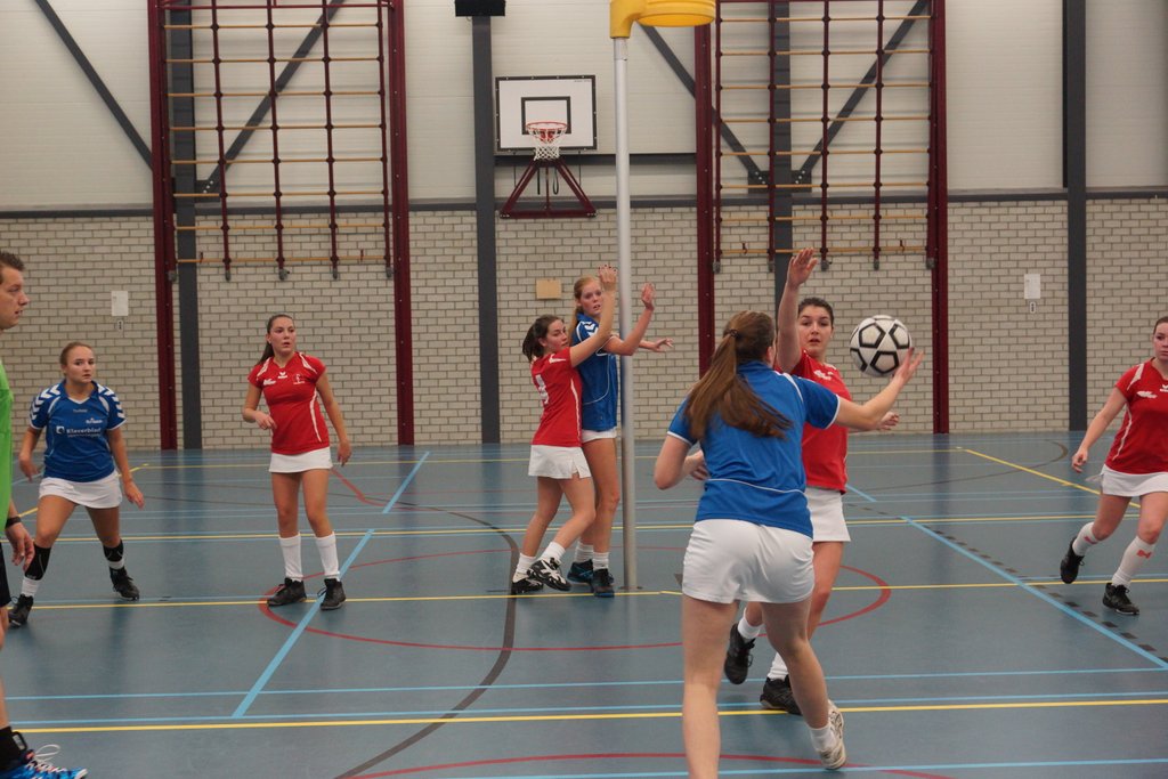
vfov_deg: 25.8
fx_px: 1703
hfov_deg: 37.8
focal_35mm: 52
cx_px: 584
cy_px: 390
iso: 1250
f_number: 3.5
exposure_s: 1/200
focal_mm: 35
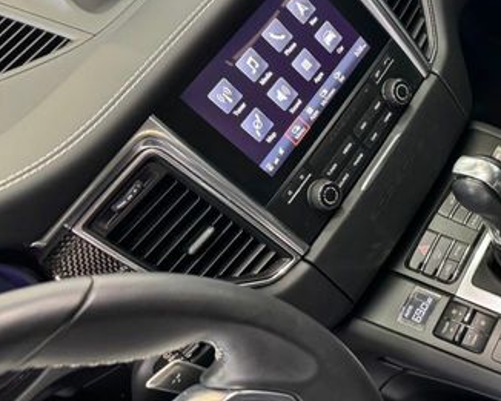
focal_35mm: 46
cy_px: 180
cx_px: 476
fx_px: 682
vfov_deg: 32.7
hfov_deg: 37.0
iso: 1000
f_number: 1.78
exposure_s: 1/40
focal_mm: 6.86
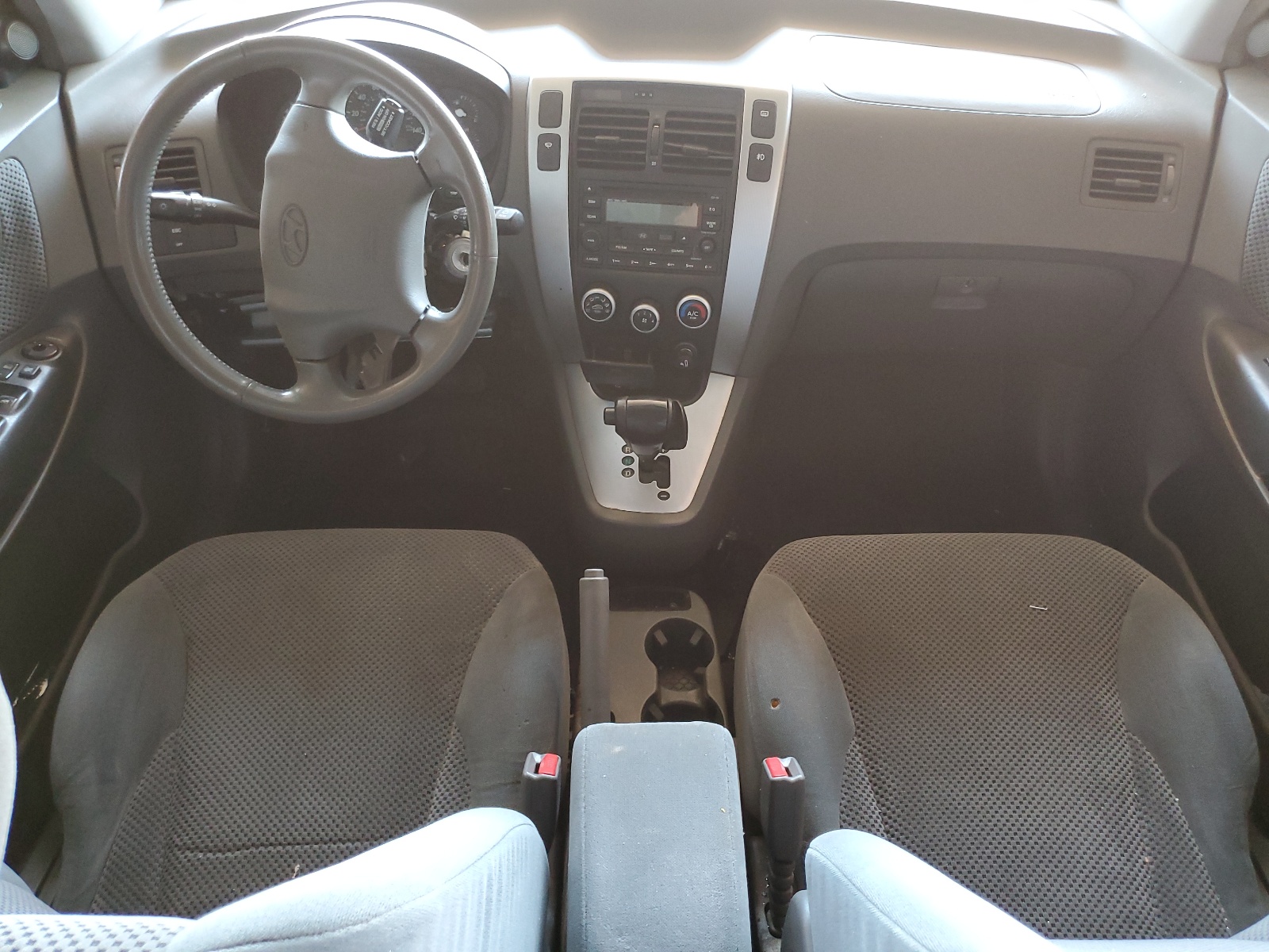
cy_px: 476
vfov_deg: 53.1
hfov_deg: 67.3
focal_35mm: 26
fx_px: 953
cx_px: 634
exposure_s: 1/60.2
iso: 193
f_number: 1.5
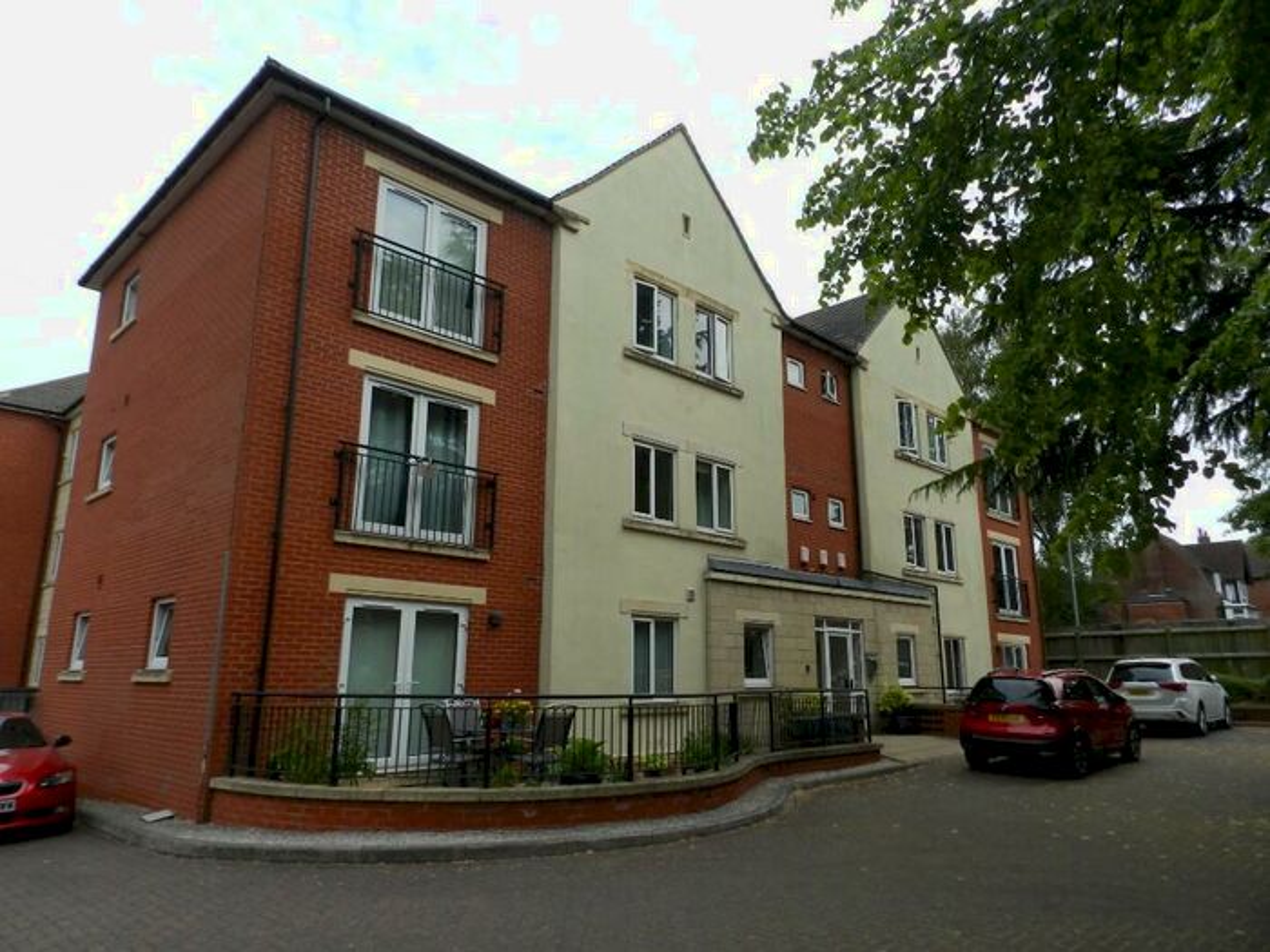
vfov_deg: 58.9
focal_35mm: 23
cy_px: 476
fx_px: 844
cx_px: 635
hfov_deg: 73.9
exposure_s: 1/640
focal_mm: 4
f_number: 4
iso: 160
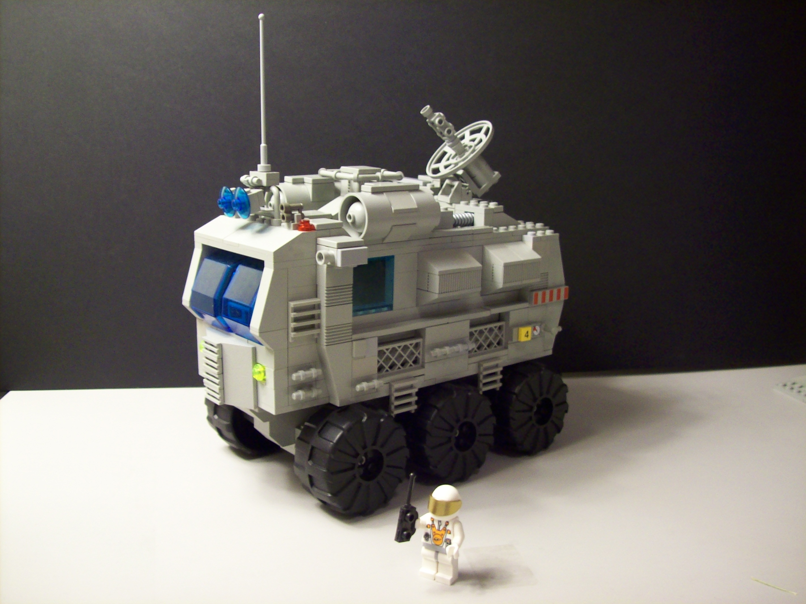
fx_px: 838
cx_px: 403
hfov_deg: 51.4
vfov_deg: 39.6
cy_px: 302
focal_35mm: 36
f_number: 2.7
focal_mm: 6
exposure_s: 1/15
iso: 160
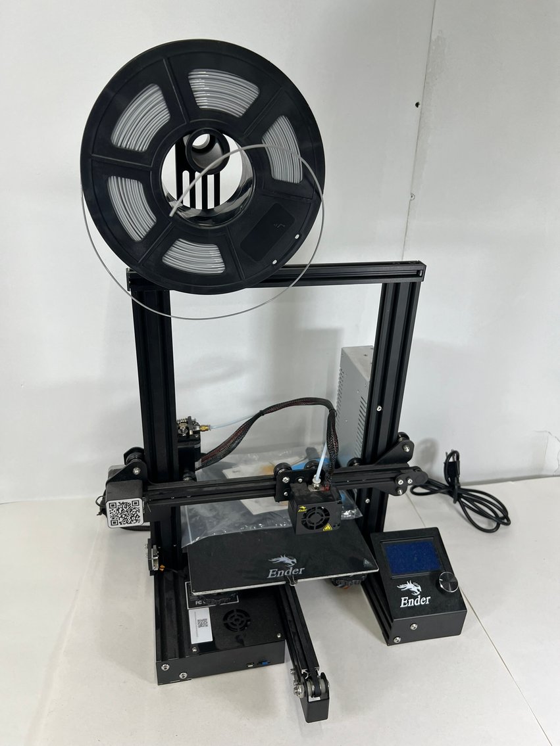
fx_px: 561
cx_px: 280
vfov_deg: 67.3
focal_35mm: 26
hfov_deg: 53.1
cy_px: 373
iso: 50
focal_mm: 5.7
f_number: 1.5
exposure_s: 1/120
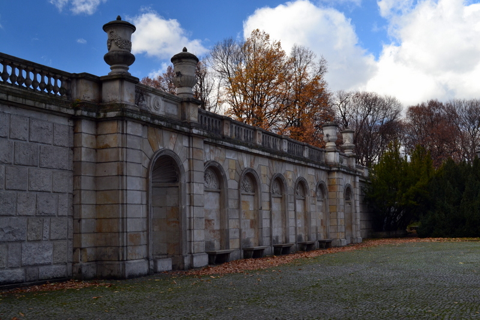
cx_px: 240
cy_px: 160
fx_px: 560
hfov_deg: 46.4
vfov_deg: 31.9
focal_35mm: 42
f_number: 9
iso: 400
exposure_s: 1/125
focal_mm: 28
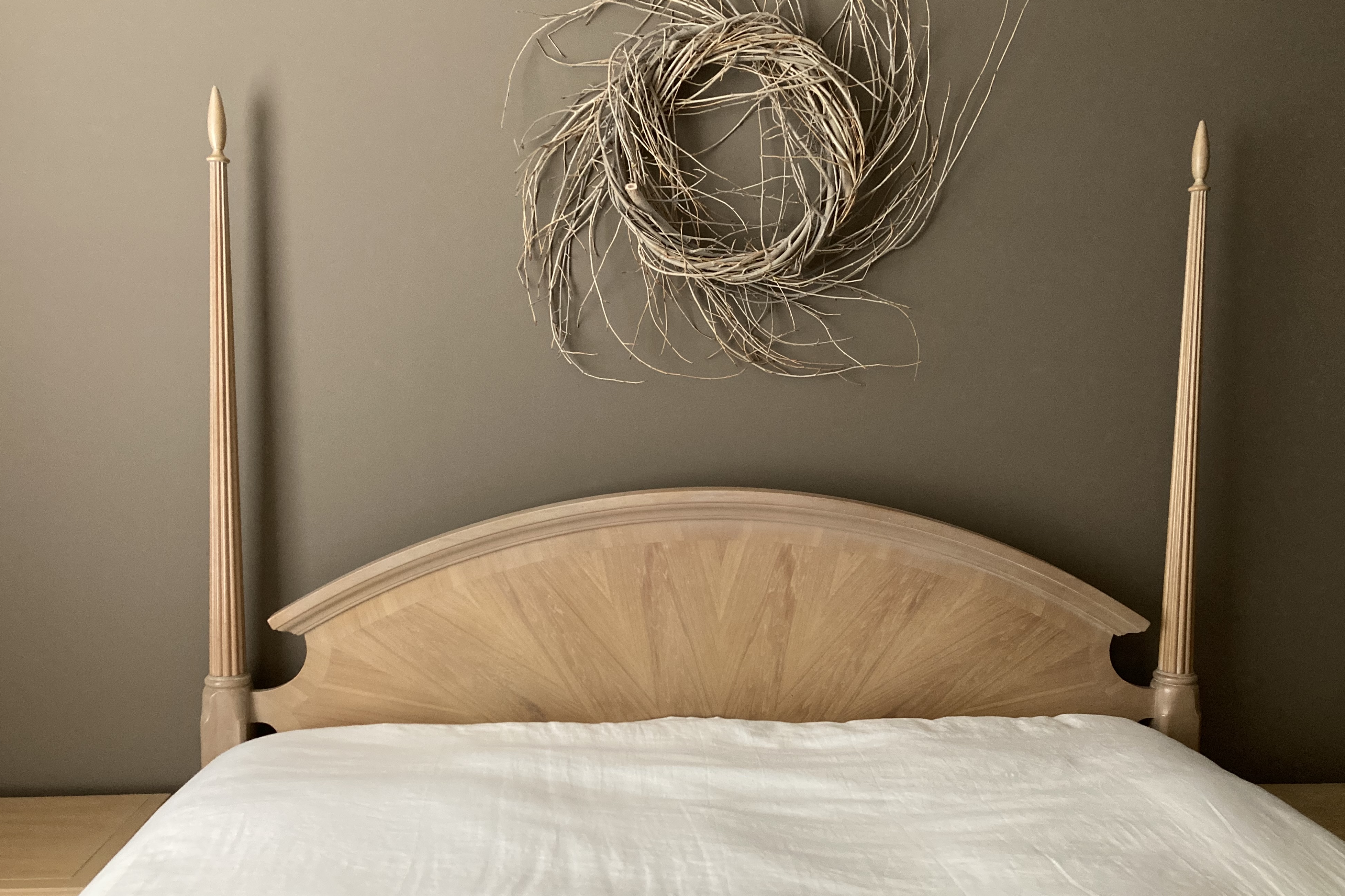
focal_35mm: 30
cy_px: 472
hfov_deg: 61.9
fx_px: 1121
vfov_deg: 43.6
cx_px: 683
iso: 500
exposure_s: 1/30
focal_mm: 3.99
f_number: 1.8
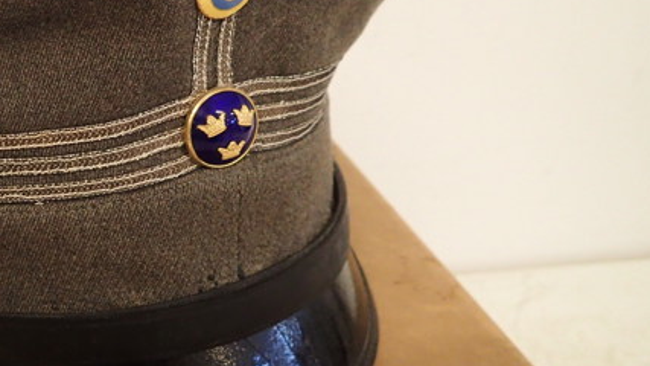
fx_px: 879
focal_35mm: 51
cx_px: 72
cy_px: 154
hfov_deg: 38.0
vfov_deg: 23.5
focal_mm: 4.5
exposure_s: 1/30
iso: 320
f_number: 2
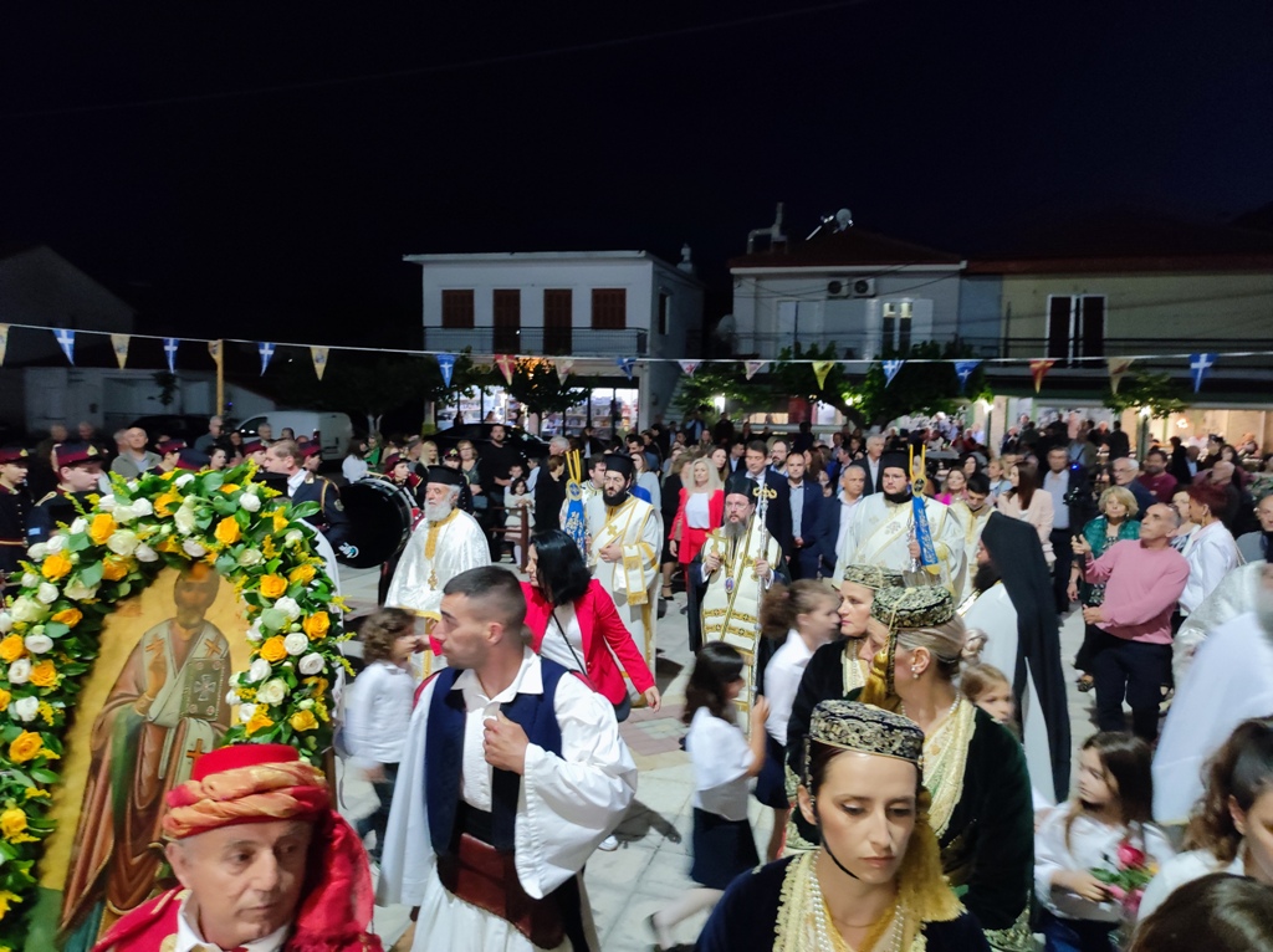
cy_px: 476
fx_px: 919
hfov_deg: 69.4
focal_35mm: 25
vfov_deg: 54.8
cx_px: 636
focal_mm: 4.7
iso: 1403
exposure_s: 1/25
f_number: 1.79
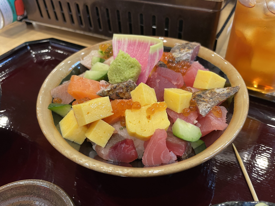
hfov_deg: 67.3
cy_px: 103
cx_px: 138
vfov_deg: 53.1
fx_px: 207
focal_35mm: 26
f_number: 1.6
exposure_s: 1/74
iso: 125
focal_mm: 4.2
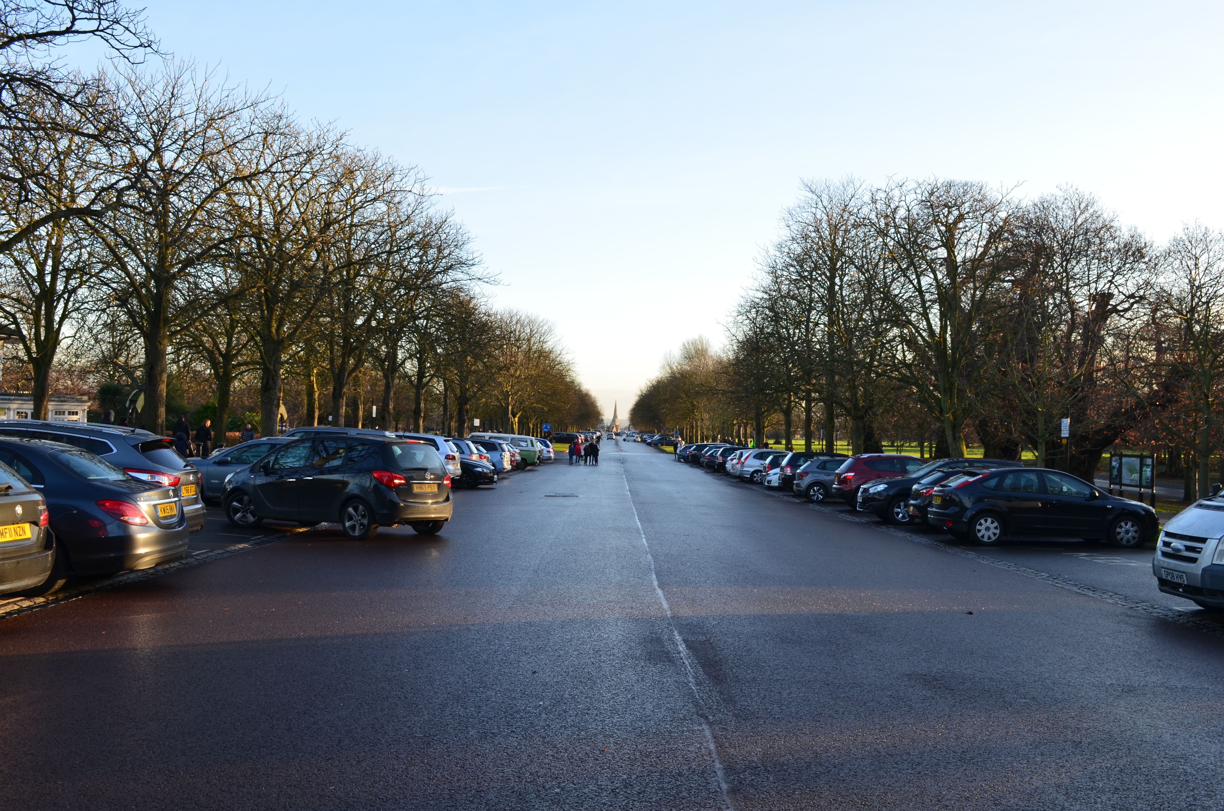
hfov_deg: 57.3
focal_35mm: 33
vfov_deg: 39.8
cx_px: 612
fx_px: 1120
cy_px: 406
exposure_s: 1/60
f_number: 10
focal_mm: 22
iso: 200
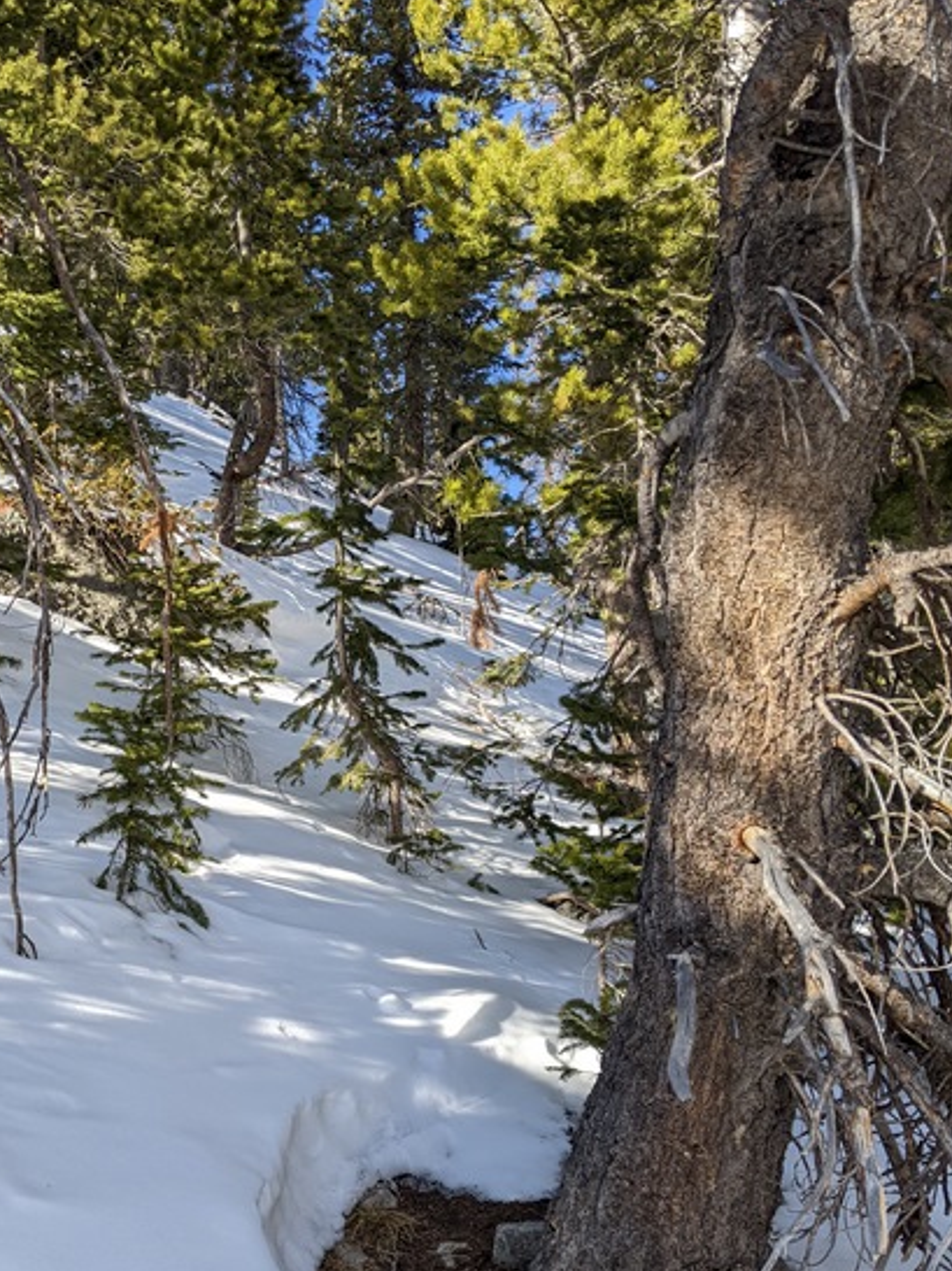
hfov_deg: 37.2
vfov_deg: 48.5
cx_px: 298
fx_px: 1395
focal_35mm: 38
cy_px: 796
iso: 50
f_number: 1.8
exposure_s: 1/1174
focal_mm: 4.44
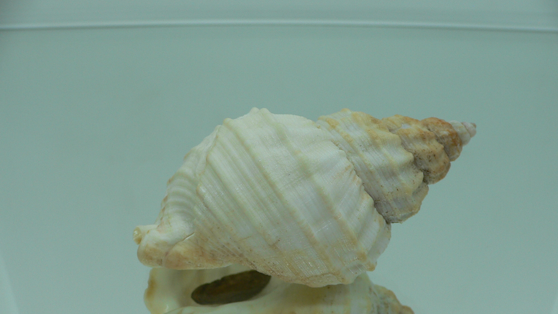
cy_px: 195
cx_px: 281
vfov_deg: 30.3
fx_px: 577
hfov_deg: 51.6
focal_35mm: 39
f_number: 2.8
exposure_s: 1/80
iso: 80
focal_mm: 4.6
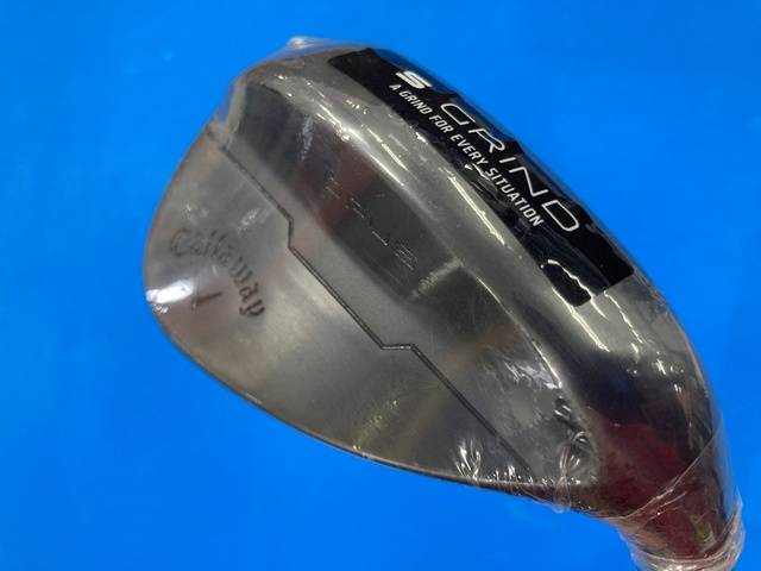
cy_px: 286
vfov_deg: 49.7
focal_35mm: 28
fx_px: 616
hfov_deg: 63.4
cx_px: 380
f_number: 1.8
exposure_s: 1/50
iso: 80
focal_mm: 3.99
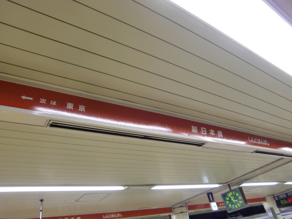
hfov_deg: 63.4
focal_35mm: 28
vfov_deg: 49.7
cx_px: 146
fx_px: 236
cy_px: 110
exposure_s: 1/60
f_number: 2.6
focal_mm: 4.9
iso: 400
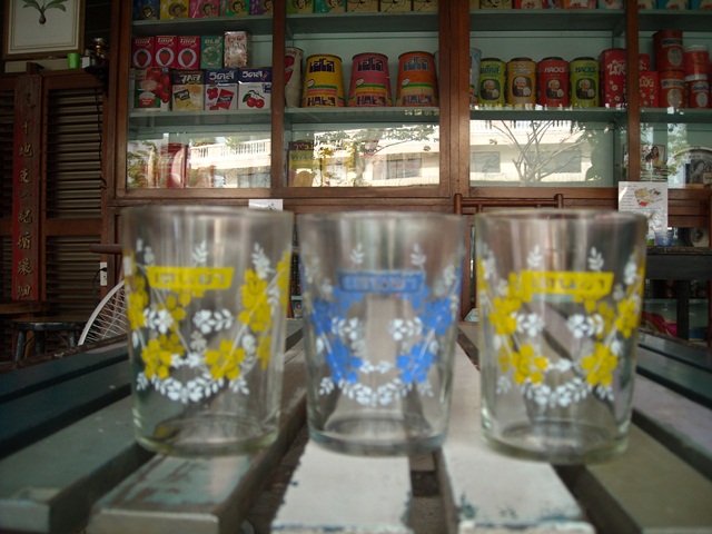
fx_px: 720
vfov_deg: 40.7
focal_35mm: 35
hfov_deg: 52.6
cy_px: 267
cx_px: 356
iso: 64
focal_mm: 5.7
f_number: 2.8
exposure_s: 1/60
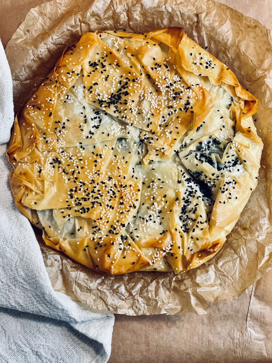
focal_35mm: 52
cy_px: 182
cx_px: 136
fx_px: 545
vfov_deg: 36.8
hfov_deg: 28.0
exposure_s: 1/50
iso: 320
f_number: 2
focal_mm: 6
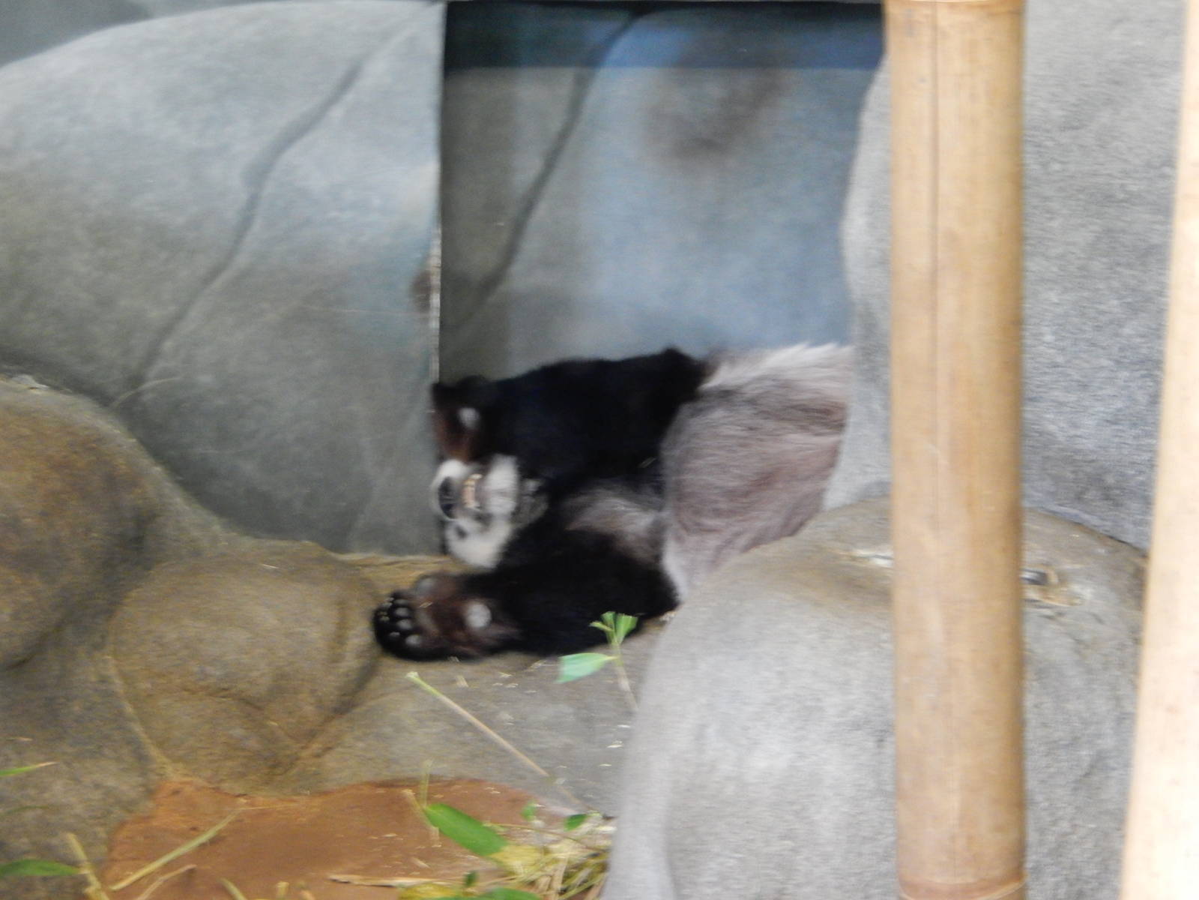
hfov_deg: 18.7
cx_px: 600
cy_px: 450
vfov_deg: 14.1
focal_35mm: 105
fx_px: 3637
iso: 800
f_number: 5.3
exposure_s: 1/6
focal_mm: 18.9
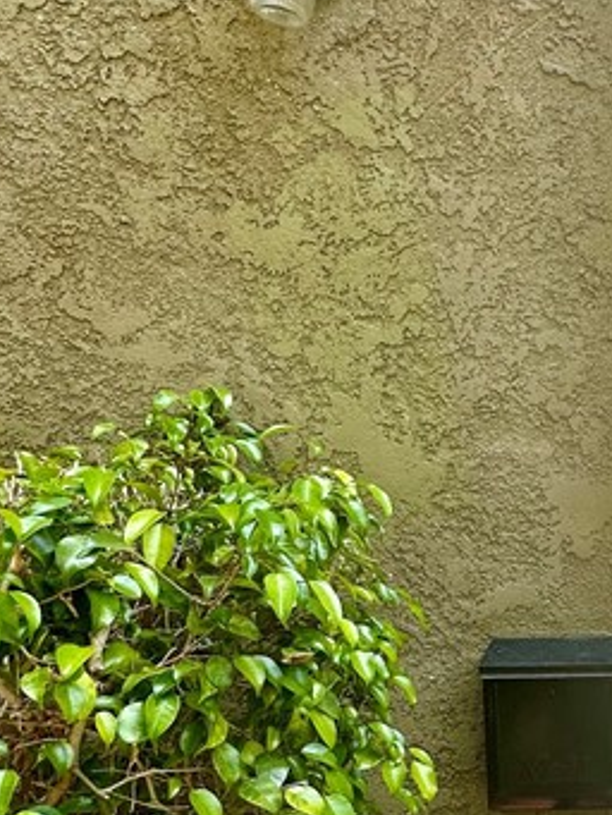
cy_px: 609
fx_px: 989
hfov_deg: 28.9
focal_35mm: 42
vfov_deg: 43.4
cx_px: 765
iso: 40
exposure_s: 1/389
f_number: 2.2
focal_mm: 2.22
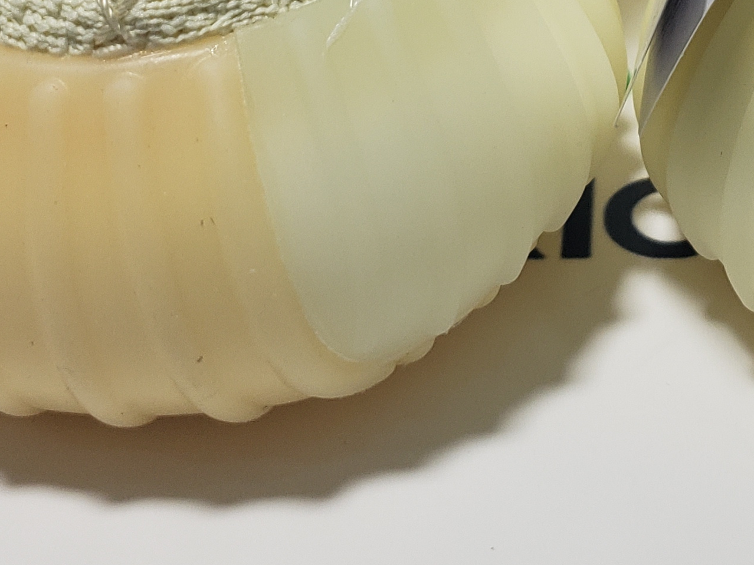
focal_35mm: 82
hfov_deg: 23.2
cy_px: -223
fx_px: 1786
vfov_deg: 16.7
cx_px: 682
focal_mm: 4.3
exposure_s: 1/547
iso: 50
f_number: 1.5
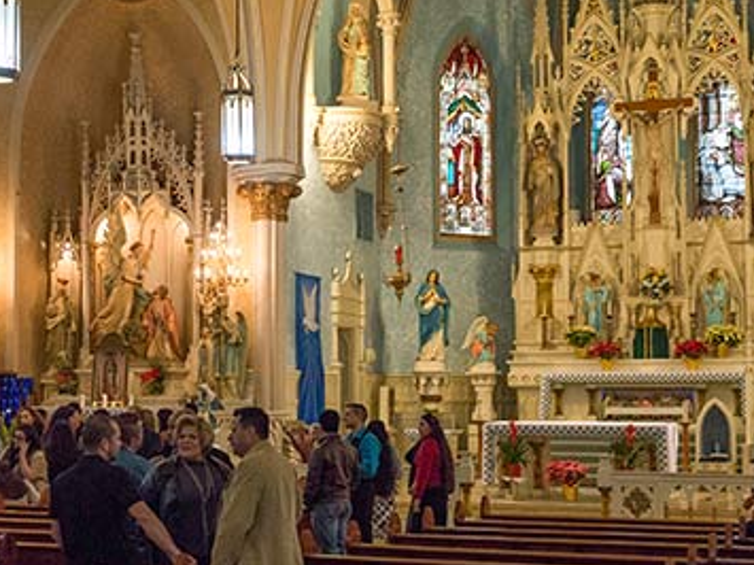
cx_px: 299
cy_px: 233
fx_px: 1437
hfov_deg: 29.3
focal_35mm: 66
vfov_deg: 22.2
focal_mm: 42
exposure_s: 1/180
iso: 3200
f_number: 5.6
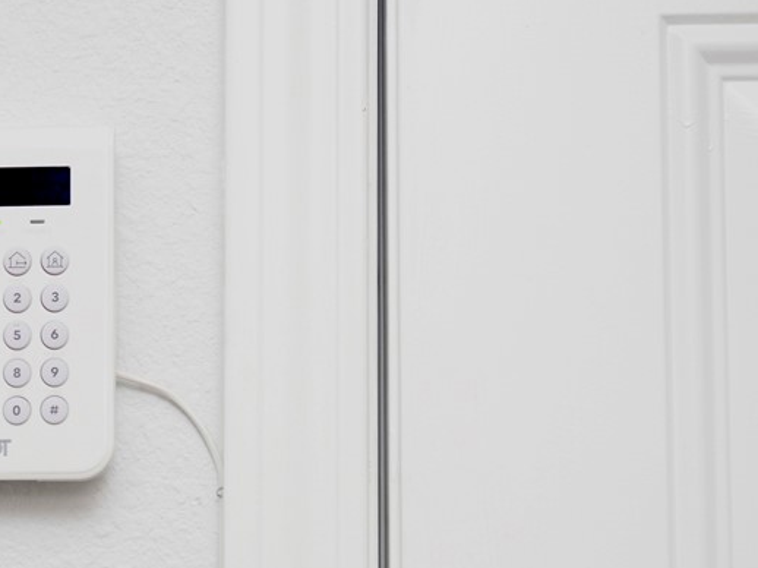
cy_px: 520
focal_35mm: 87
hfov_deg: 22.2
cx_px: 149
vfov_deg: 16.7
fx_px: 1904
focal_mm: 22
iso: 200
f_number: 2.8
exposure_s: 1/60
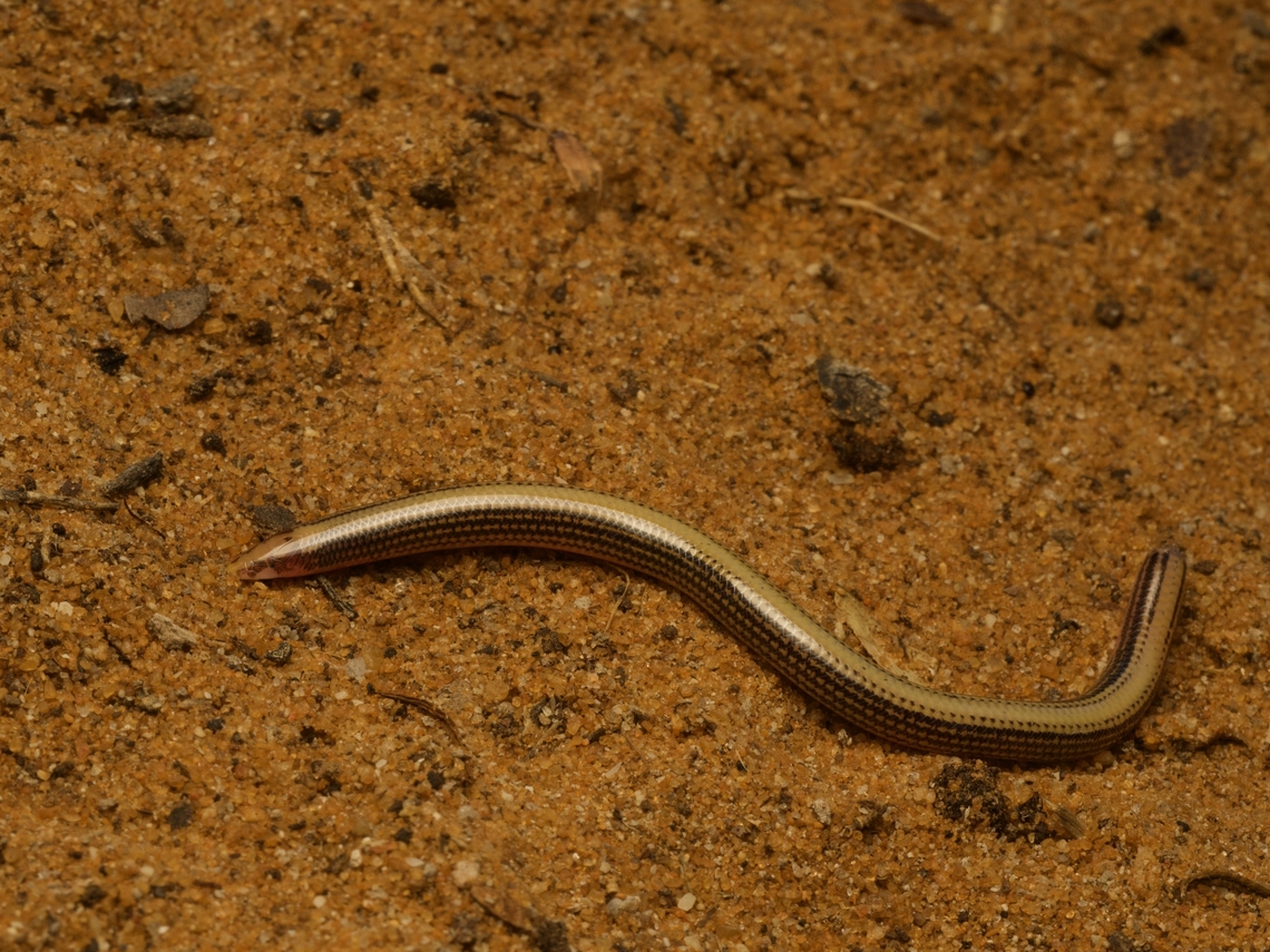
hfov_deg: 16.4
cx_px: 635
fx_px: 4403
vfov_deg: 12.3
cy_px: 476
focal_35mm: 120
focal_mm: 60
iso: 400
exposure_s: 1/80
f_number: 16
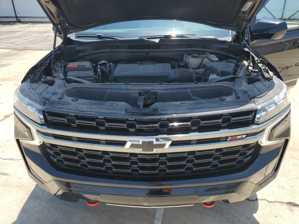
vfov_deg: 53.1
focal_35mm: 26
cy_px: 112
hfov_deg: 67.3
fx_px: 225
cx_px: 150
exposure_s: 1/1429
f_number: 1.5
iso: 50
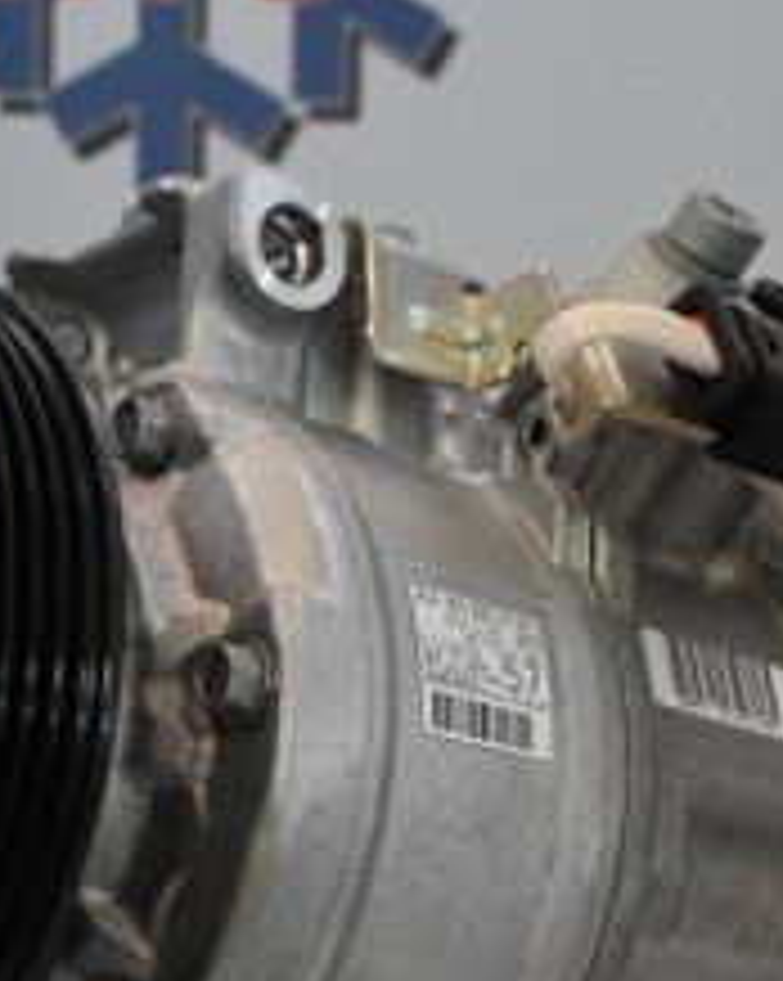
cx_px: 140
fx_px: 2590
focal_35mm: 89
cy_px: 742
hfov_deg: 17.0
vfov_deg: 21.3
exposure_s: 1/60
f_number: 4.2
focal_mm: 23
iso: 3200
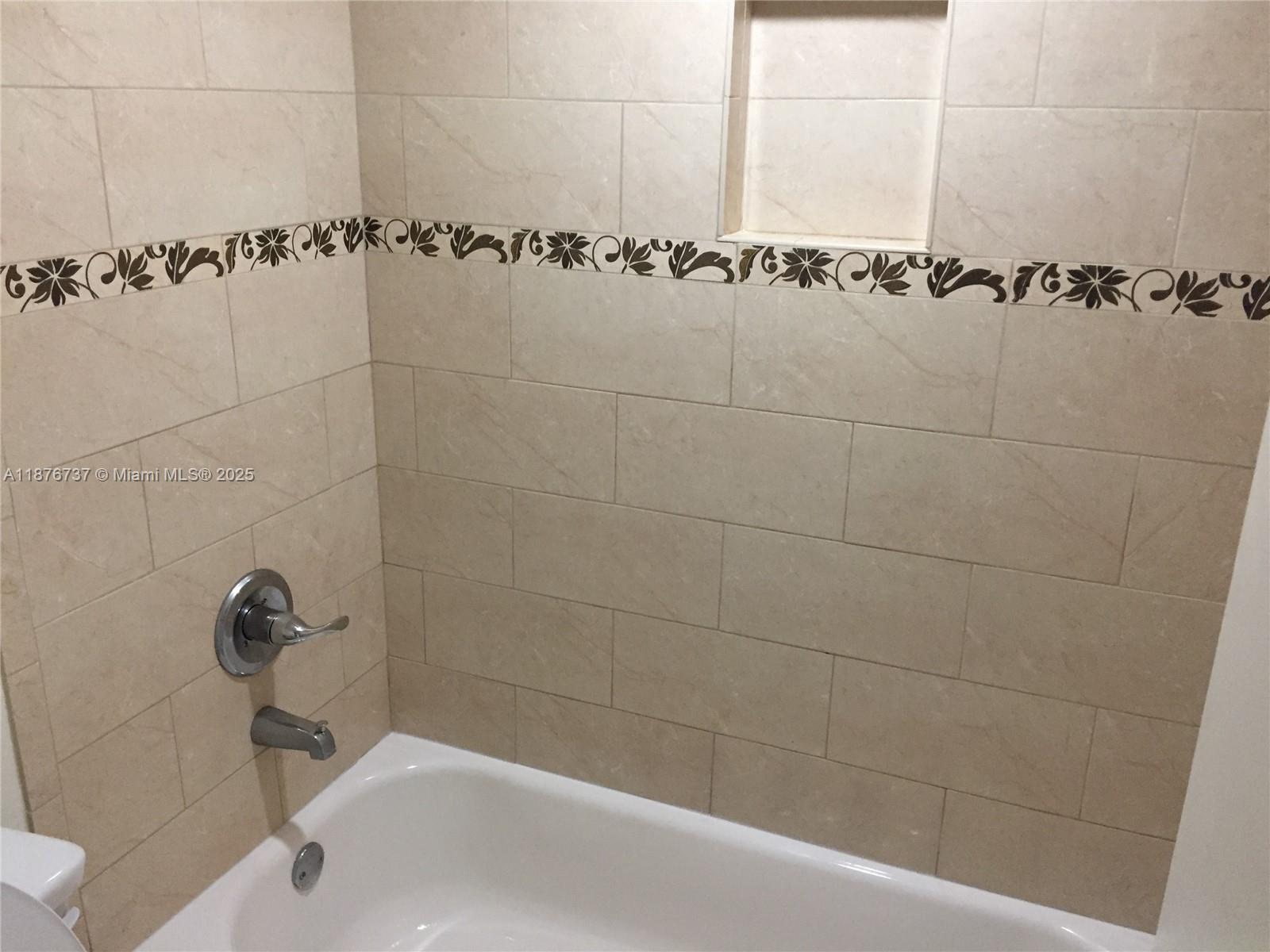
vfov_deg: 48.2
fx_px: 1064
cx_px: 635
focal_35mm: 29
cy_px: 476
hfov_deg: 61.7
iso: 160
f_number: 2.2
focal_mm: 4.15
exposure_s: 1/30
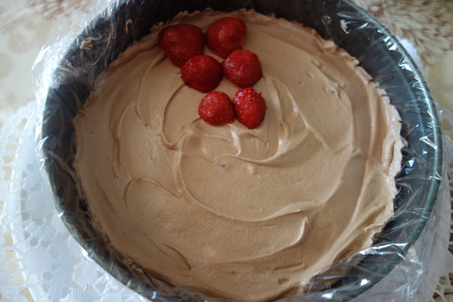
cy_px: 151
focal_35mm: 28
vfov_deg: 46.4
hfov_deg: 65.5
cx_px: 226
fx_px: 352
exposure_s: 1/40
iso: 125
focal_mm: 10.4
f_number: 1.8
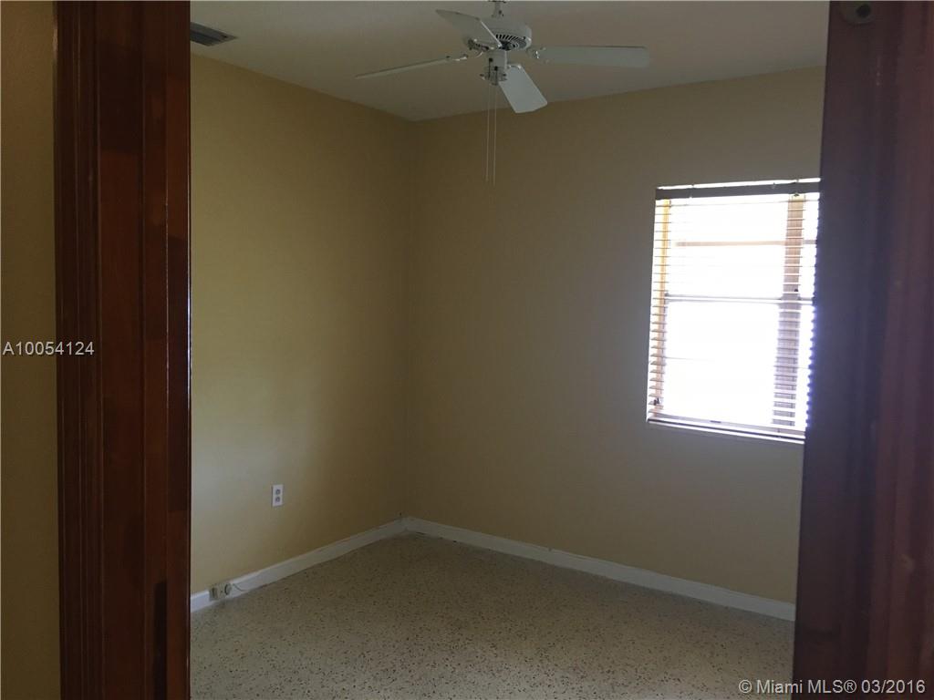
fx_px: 782
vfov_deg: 48.2
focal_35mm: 29
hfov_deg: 61.7
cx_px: 467
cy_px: 350
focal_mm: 4.15
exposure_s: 1/30
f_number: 2.2
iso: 125
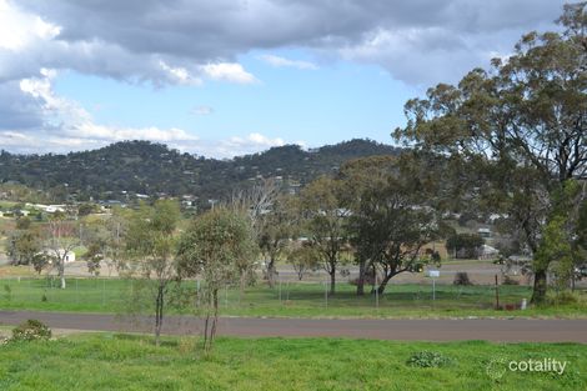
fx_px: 636
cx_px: 294
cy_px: 196
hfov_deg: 49.6
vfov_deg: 34.2
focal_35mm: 39
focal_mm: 26
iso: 100
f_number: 7.1
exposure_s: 1/200
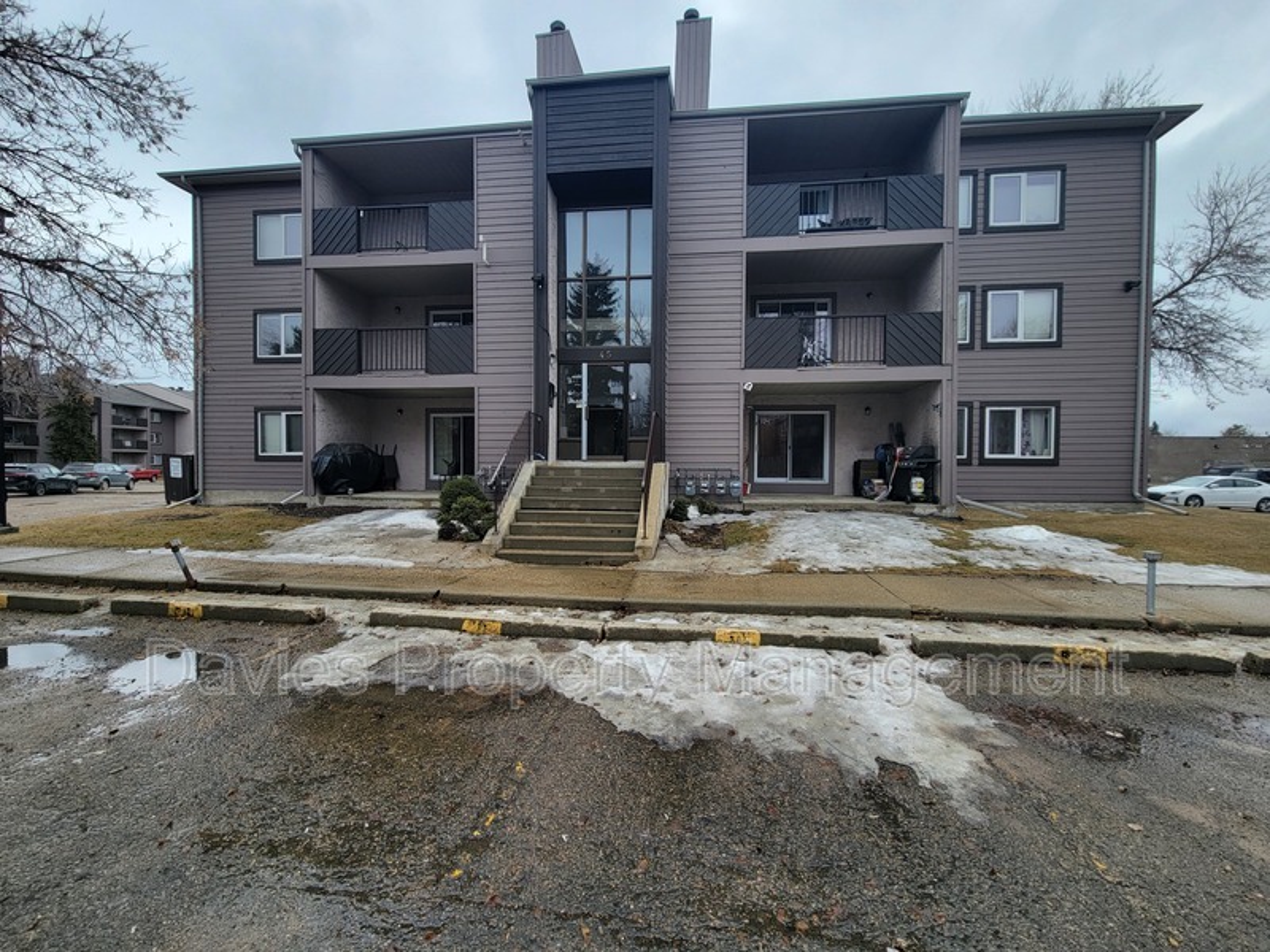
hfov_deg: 106.2
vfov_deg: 89.9
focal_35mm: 13
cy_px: 476
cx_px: 635
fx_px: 477
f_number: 2.2
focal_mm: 2.2
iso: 50
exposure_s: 1/1300
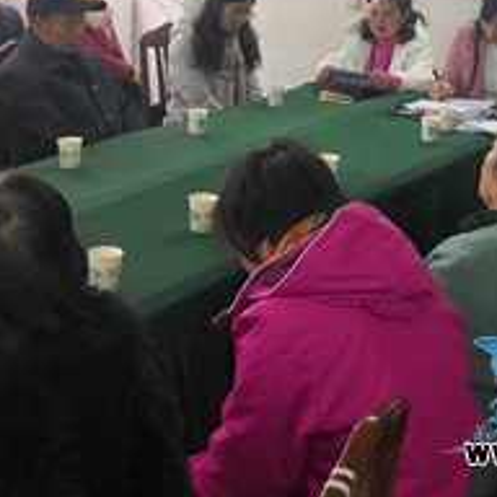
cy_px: 32
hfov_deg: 27.7
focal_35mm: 62
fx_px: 1007
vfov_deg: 26.6
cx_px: 293
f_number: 1.8
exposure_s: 1/30
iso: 250
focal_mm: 3.95
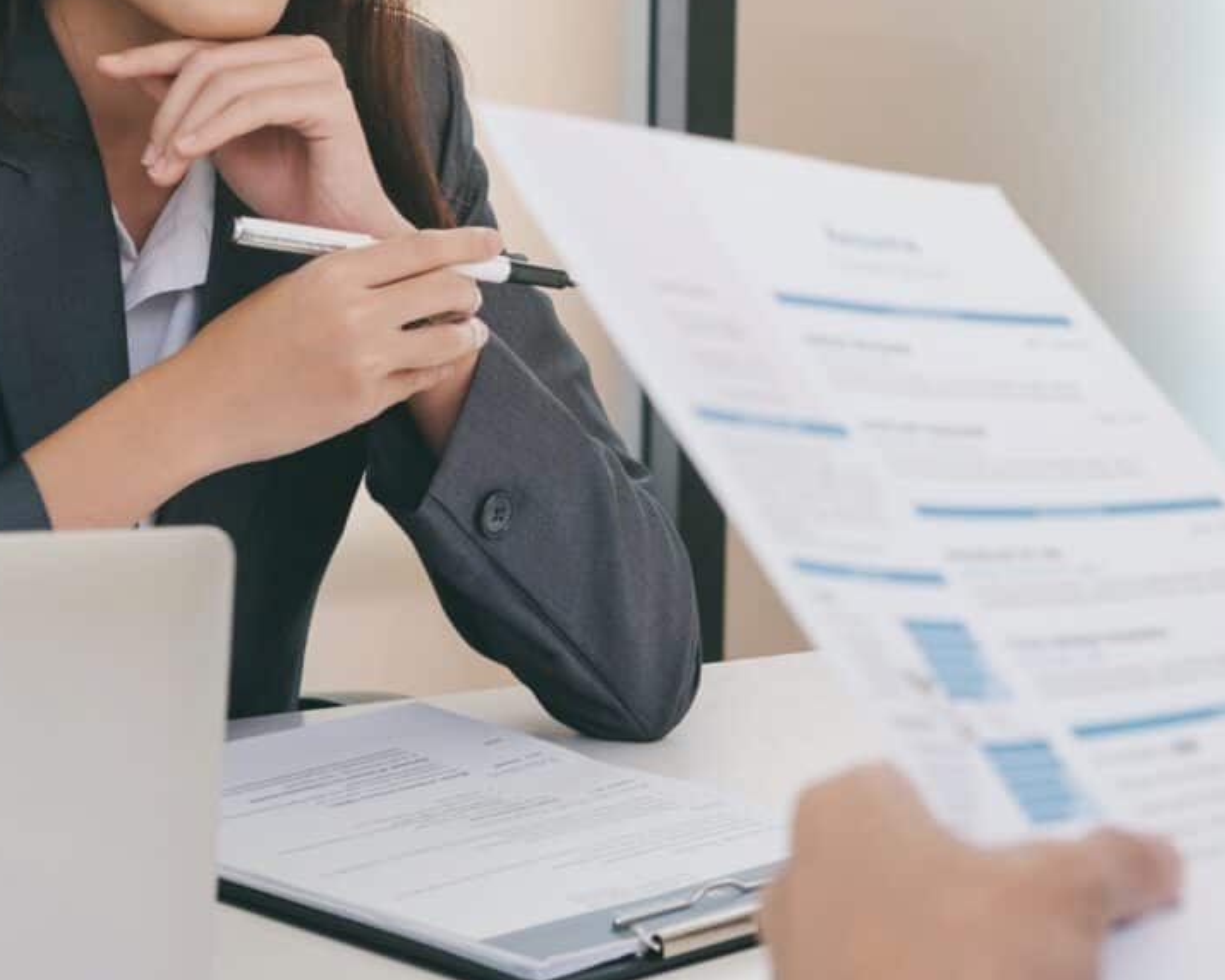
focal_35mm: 107
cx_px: 772
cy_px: 201
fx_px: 3879
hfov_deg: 17.9
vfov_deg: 14.3
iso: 200
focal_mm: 35
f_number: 4
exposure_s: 1/125
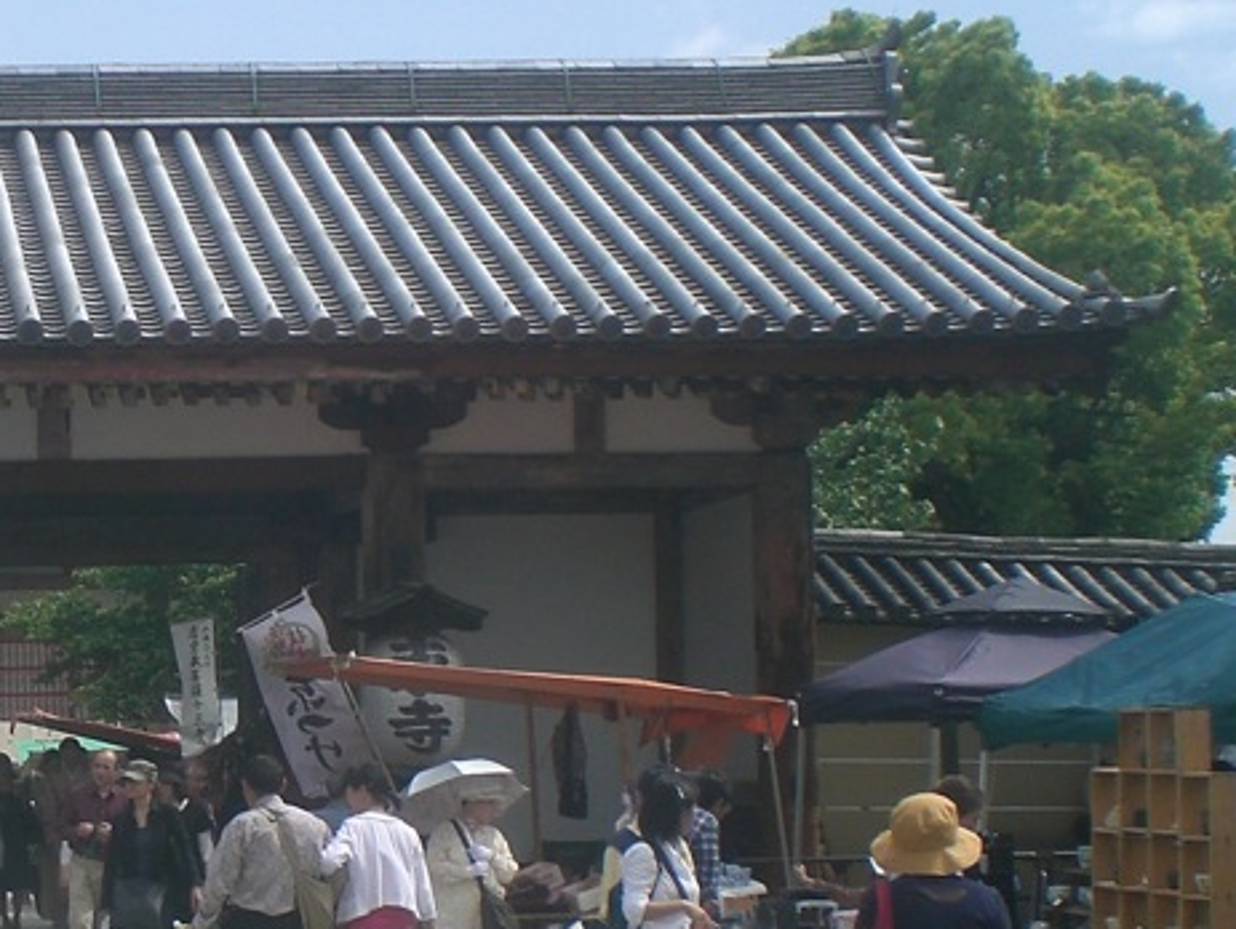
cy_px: 713
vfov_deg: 17.9
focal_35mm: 82
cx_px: -35
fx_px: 2930
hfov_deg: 22.8
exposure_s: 1/500
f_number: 4.4
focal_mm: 6.3
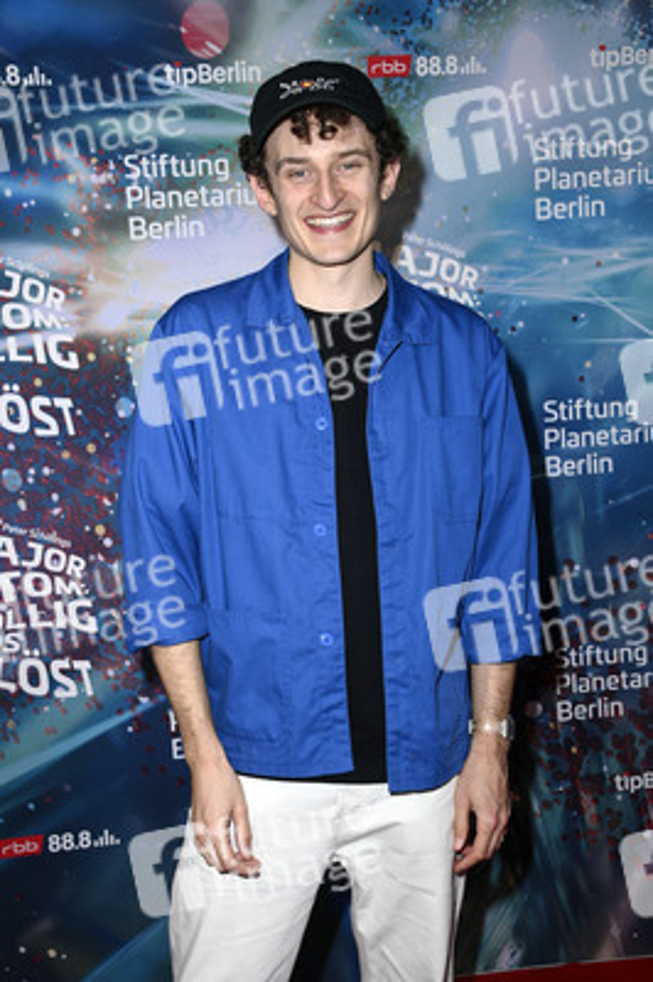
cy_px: 491
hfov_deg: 28.0
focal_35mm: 48
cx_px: 326
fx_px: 1308
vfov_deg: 41.1
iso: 500
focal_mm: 48
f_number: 5.6
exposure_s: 1/160
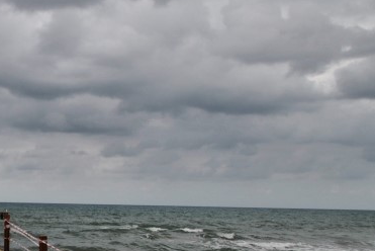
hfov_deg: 27.3
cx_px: -73
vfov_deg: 20.9
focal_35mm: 65
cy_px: 151
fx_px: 678
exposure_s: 1/200
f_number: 10
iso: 100
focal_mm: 14
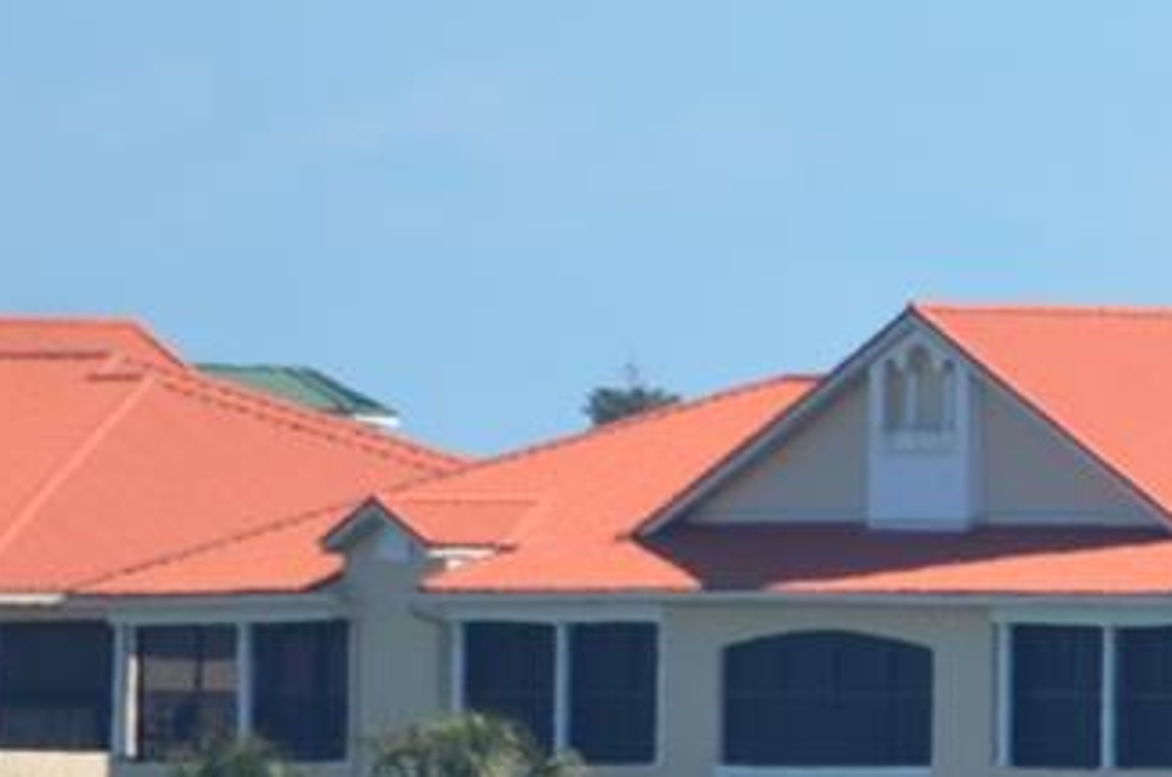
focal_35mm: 2211
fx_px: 71839
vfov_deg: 0.6
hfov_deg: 0.9
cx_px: 2455
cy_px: 656
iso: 200
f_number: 7.1
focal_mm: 300
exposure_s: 1/800
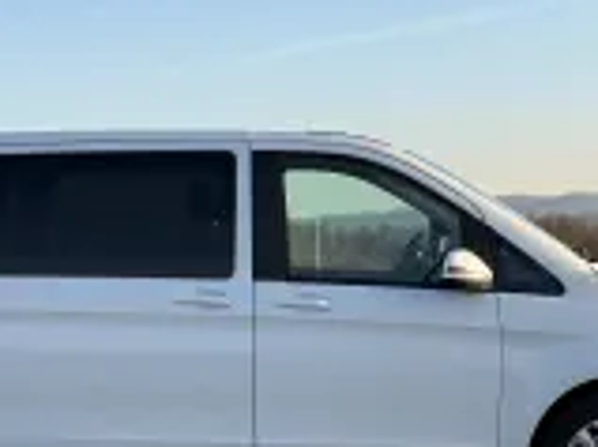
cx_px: 226
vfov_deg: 13.5
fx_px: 1882
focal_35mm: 109
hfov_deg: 18.0
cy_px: 327
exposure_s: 1/2146
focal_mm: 6.76
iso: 64
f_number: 1.78
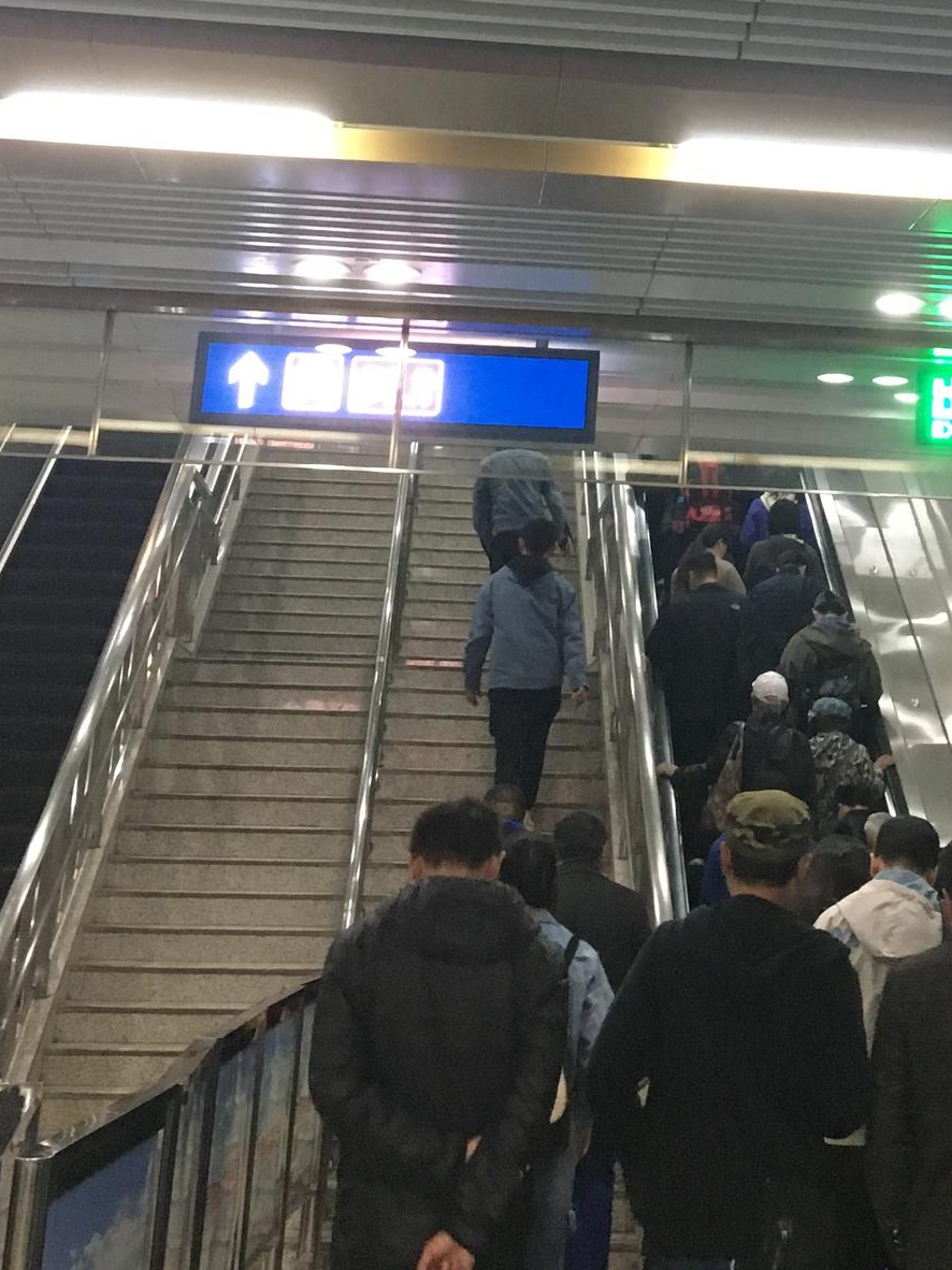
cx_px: 839
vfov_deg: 27.2
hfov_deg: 21.5
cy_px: -33
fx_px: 2458
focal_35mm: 67
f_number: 2.2
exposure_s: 1/33
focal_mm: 4.15
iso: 250
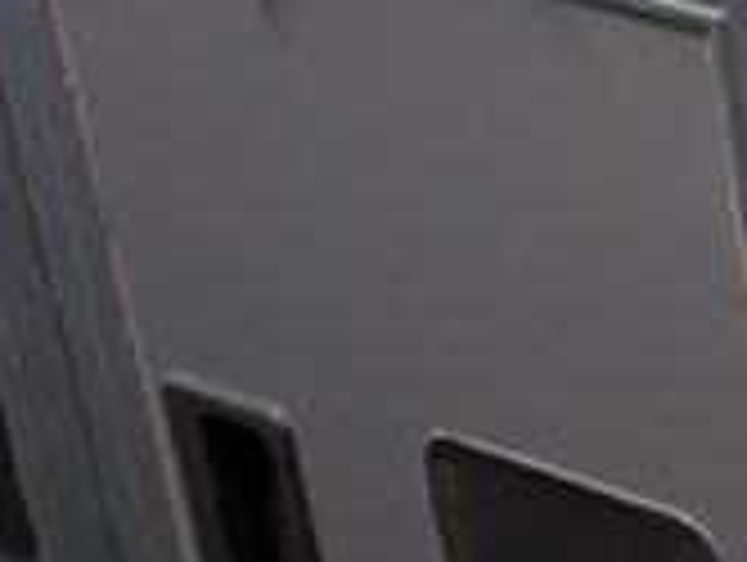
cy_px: -609
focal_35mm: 148
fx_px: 3198
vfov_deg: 9.3
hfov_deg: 11.9
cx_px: 1503
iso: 770
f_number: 1.85
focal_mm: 6.81
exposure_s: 1/47.1
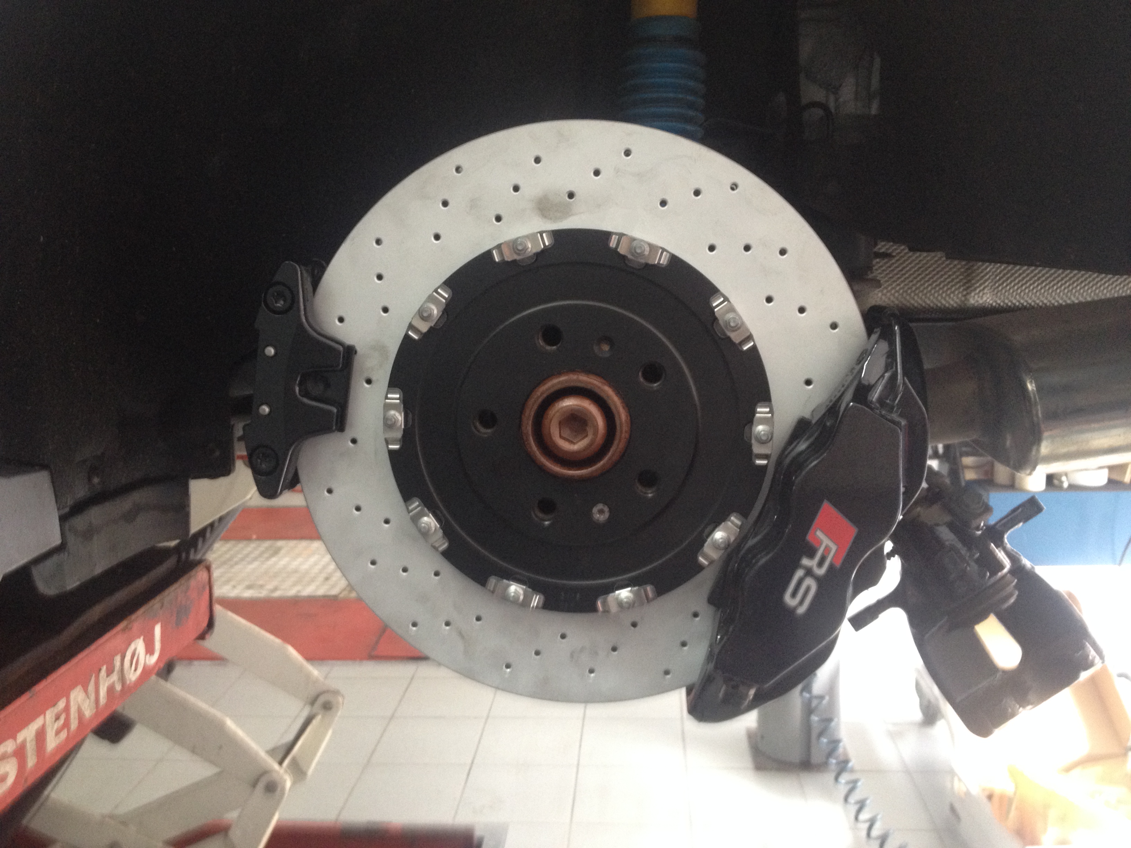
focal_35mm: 35
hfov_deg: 52.6
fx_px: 1144
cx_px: 566
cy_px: 424
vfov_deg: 40.7
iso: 200
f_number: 2.4
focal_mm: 4.28
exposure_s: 1/20
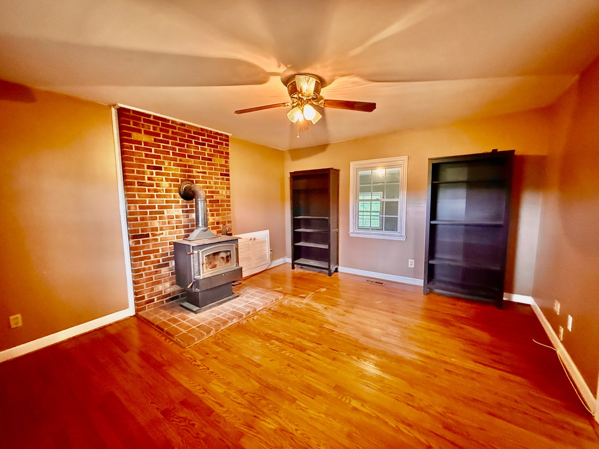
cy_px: 224
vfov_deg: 85.7
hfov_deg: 102.1
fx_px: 242
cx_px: 300
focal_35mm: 14
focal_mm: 2.22
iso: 1250
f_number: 2.2
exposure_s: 1/40
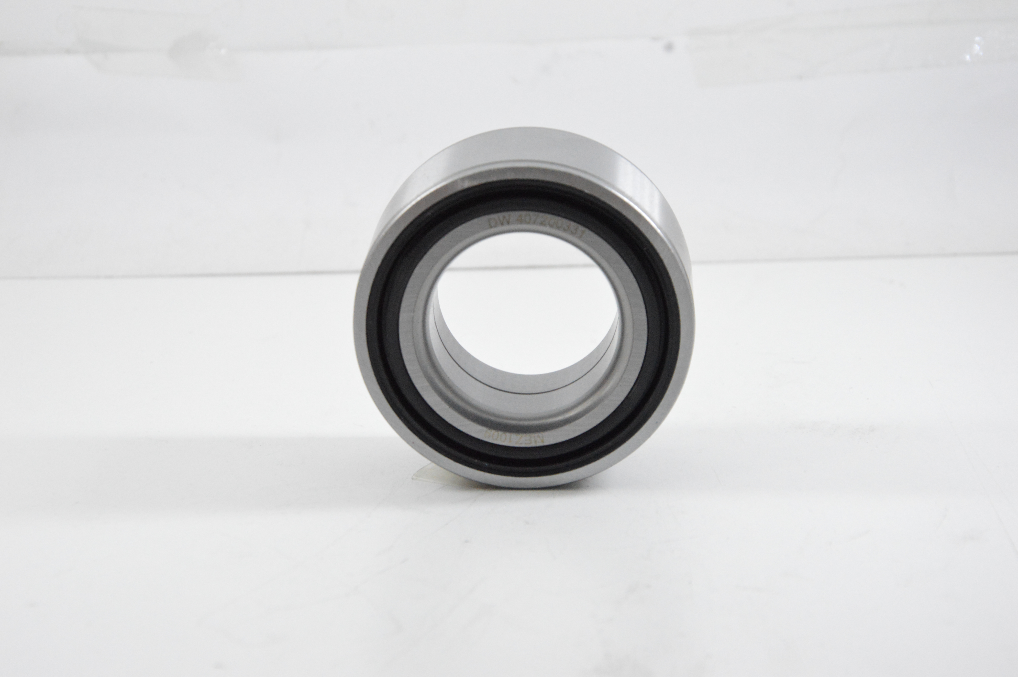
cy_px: 338
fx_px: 2797
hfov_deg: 20.6
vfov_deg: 13.8
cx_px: 509
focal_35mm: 99
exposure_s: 1/100
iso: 3200
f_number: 8
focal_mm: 66
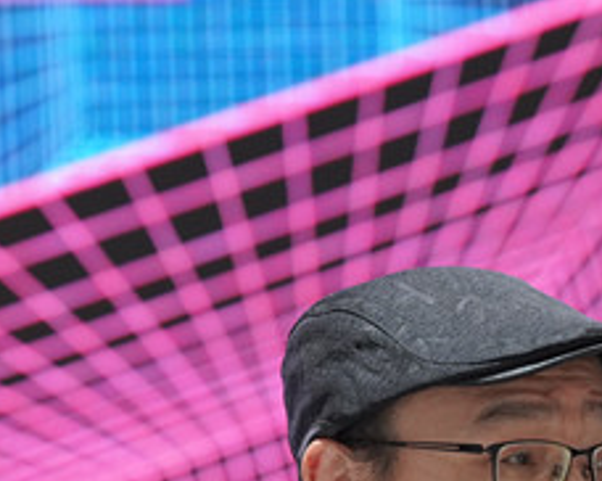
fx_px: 7851
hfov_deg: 4.4
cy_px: 659
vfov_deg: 3.5
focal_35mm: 441
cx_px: 502
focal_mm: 134
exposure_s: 1/160
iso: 3200
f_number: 4
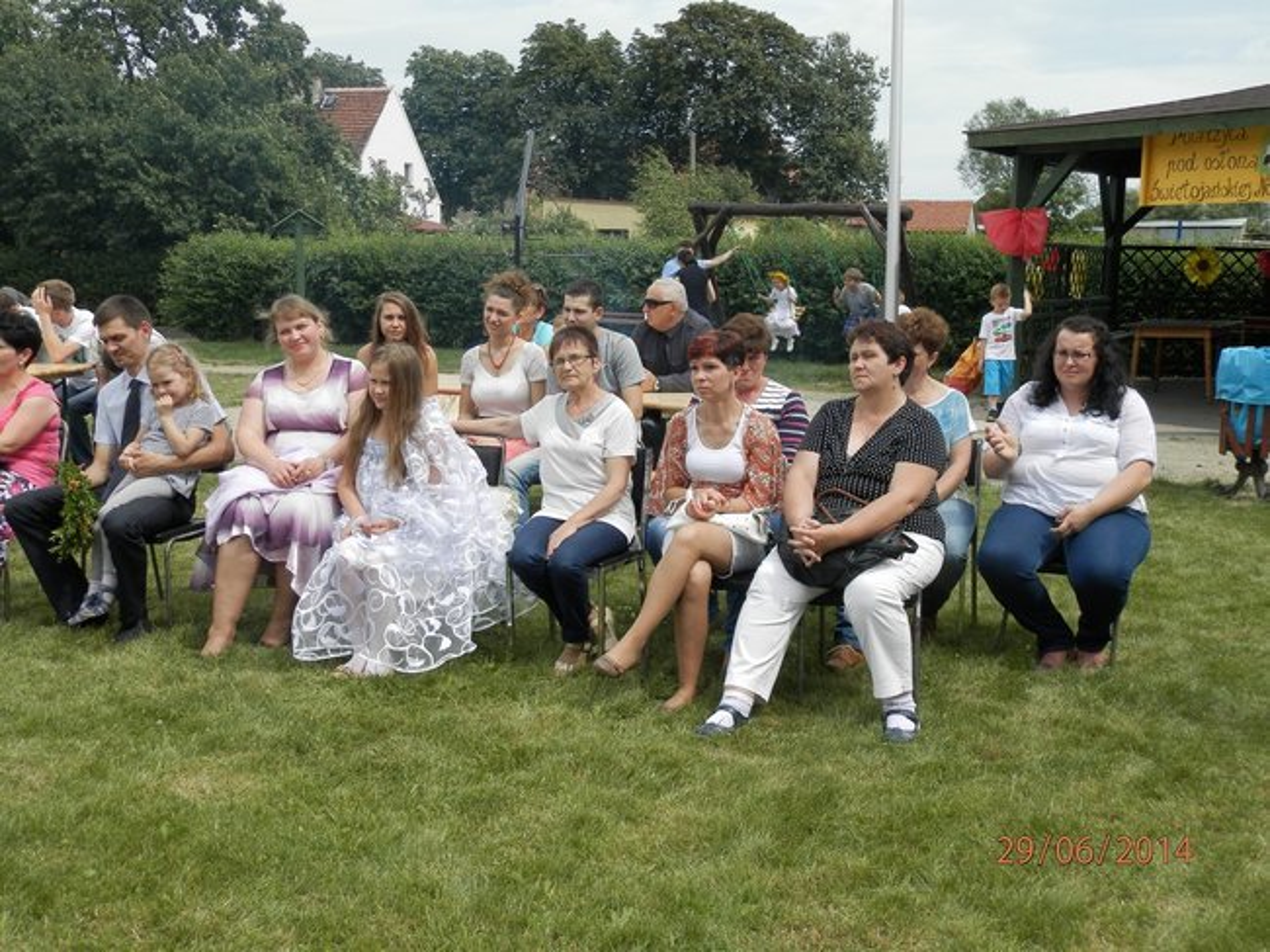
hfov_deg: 46.8
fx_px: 1467
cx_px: 635
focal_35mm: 40
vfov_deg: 35.9
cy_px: 476
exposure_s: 1/800
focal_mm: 7.2
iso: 80
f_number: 3.5
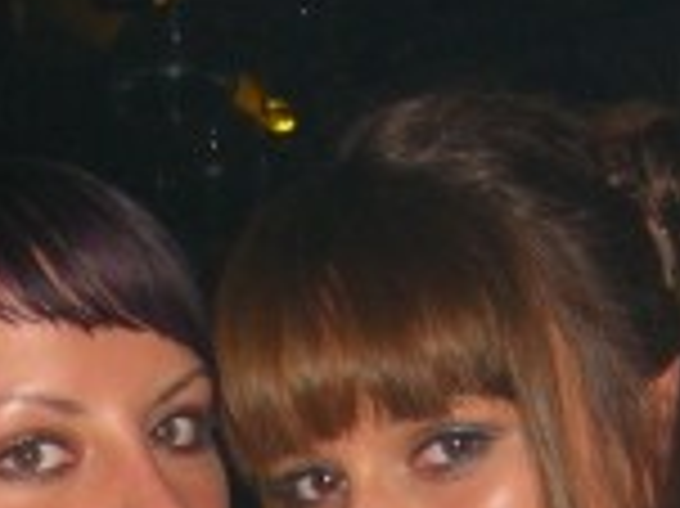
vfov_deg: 9.4
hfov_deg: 13.1
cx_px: 243
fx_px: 2964
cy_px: 886
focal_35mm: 151
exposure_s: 1/60
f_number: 2.8
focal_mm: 7.9
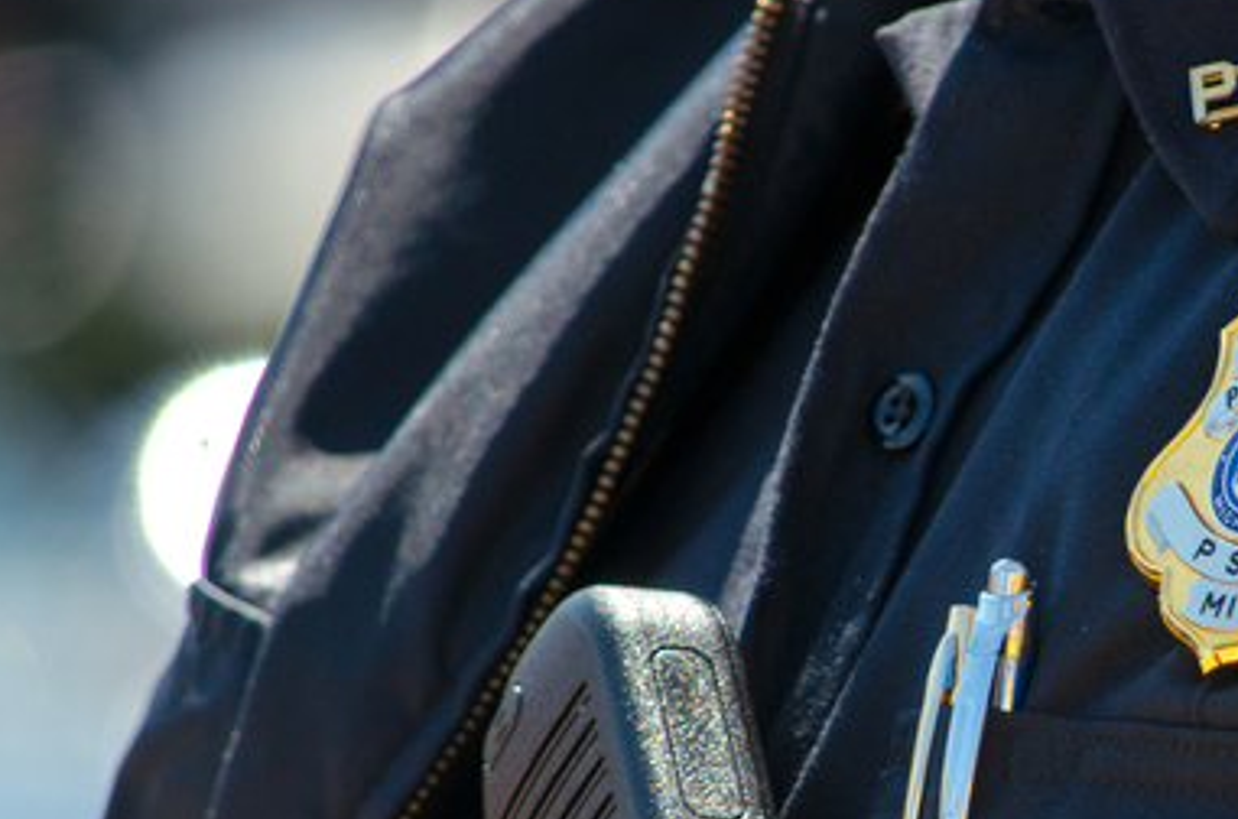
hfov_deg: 2.2
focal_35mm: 946
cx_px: 1066
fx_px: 32451
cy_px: 552
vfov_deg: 1.4
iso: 400
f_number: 5.6
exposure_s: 1/1000
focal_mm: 300
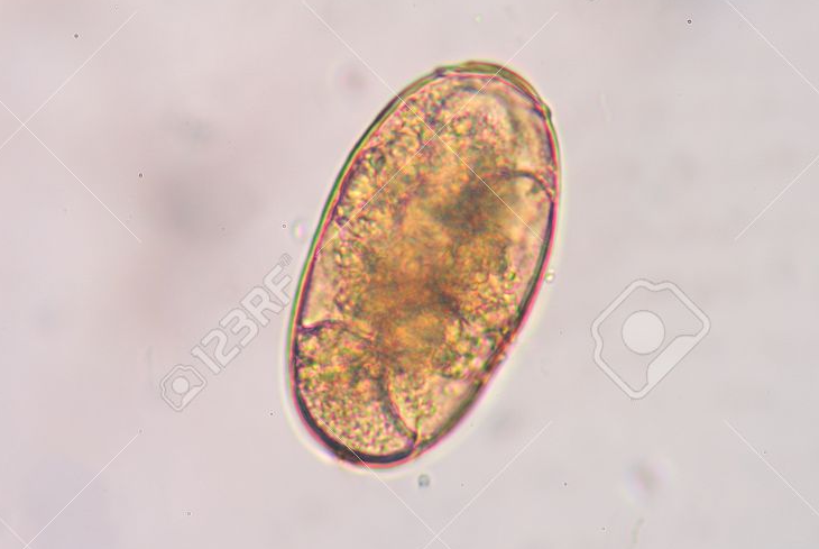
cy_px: 295
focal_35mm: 147
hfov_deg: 14.0
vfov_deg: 9.4
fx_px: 3346
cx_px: 435
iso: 100
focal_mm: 55
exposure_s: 1/1.3
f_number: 5.6
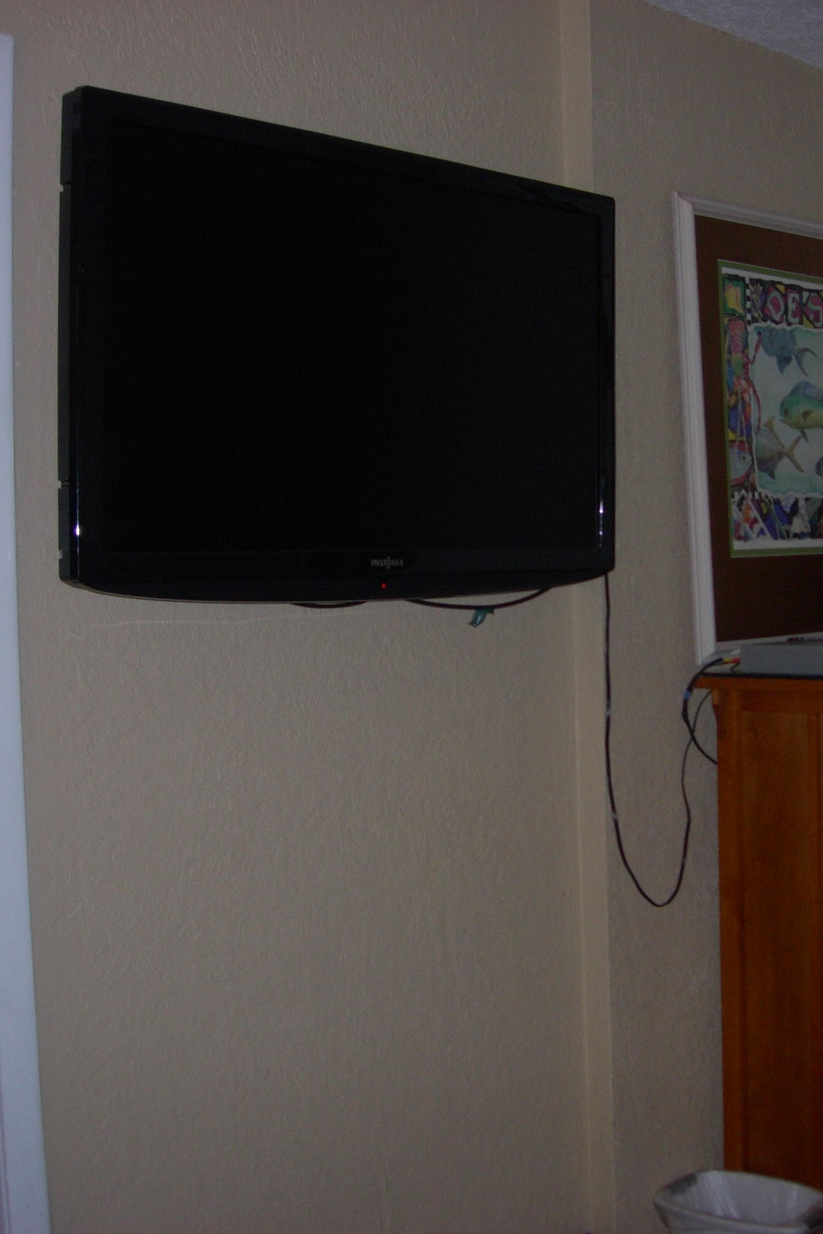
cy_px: 620
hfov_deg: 25.1
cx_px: 665
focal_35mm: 53
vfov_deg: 37.5
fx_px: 1817
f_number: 2.8
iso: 79
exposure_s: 1/64
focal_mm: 7.8
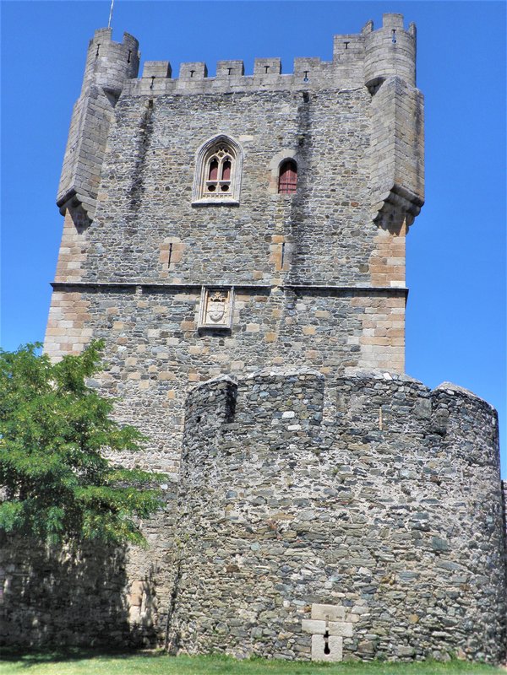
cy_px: 338
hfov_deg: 39.7
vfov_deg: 51.4
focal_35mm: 36
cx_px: 254
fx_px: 703
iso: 64
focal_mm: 6.3
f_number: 5.6
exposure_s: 1/320
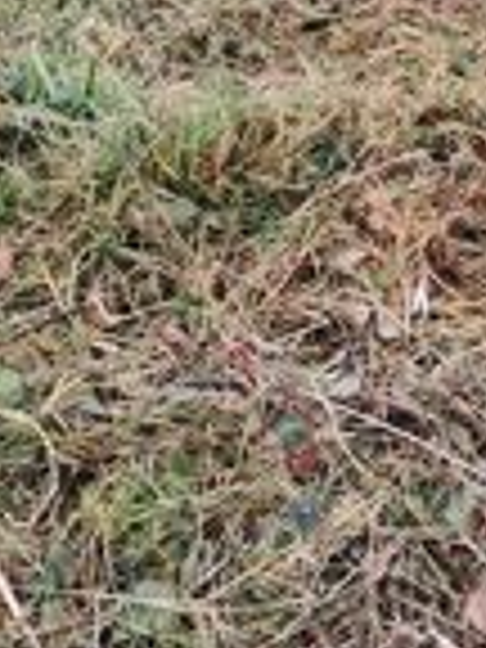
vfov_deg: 23.4
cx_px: 27
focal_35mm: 80
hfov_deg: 18.1
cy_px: 7
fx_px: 1498
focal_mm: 4
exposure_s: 1/100
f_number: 1.8
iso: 50
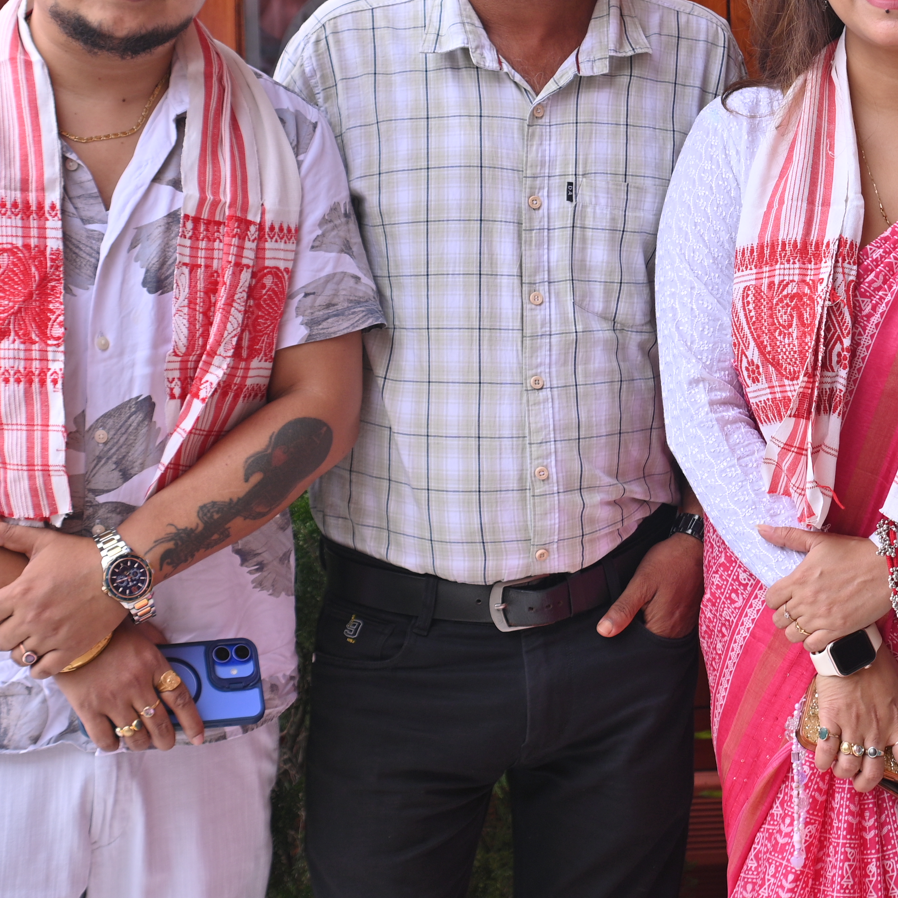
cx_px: 782
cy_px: 213
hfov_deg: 15.1
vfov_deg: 15.2
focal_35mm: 114
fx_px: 3346
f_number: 3.5
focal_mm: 50
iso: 100
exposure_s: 1/200
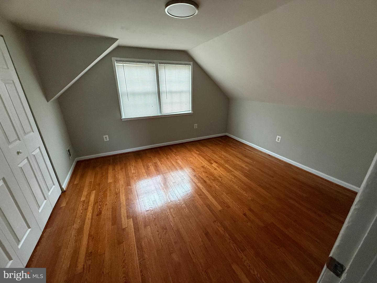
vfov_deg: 85.7
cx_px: 188
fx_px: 152
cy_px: 142
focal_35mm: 14
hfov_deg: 102.1
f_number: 2.2
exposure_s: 1/60
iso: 400
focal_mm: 2.22
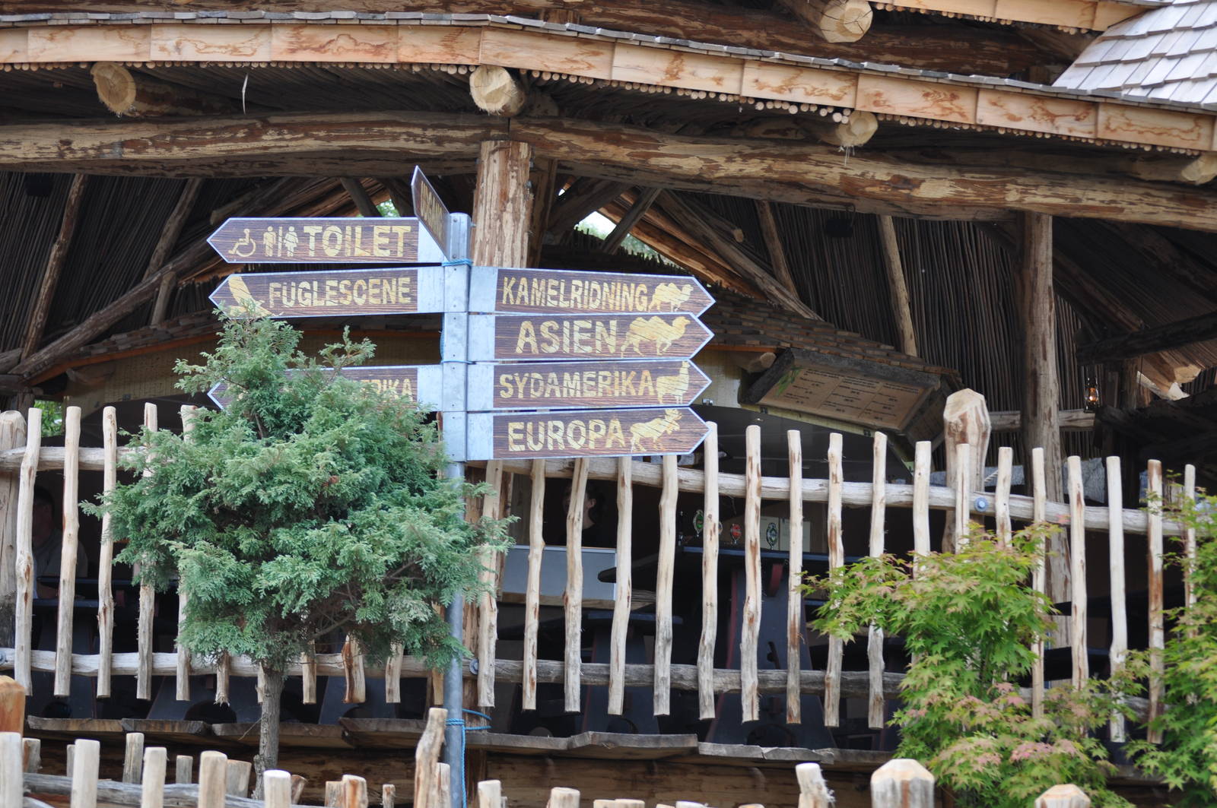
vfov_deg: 16.5
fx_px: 2786
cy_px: 404
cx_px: 608
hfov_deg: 24.6
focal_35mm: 82
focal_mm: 55
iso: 200
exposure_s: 1/250
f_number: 4
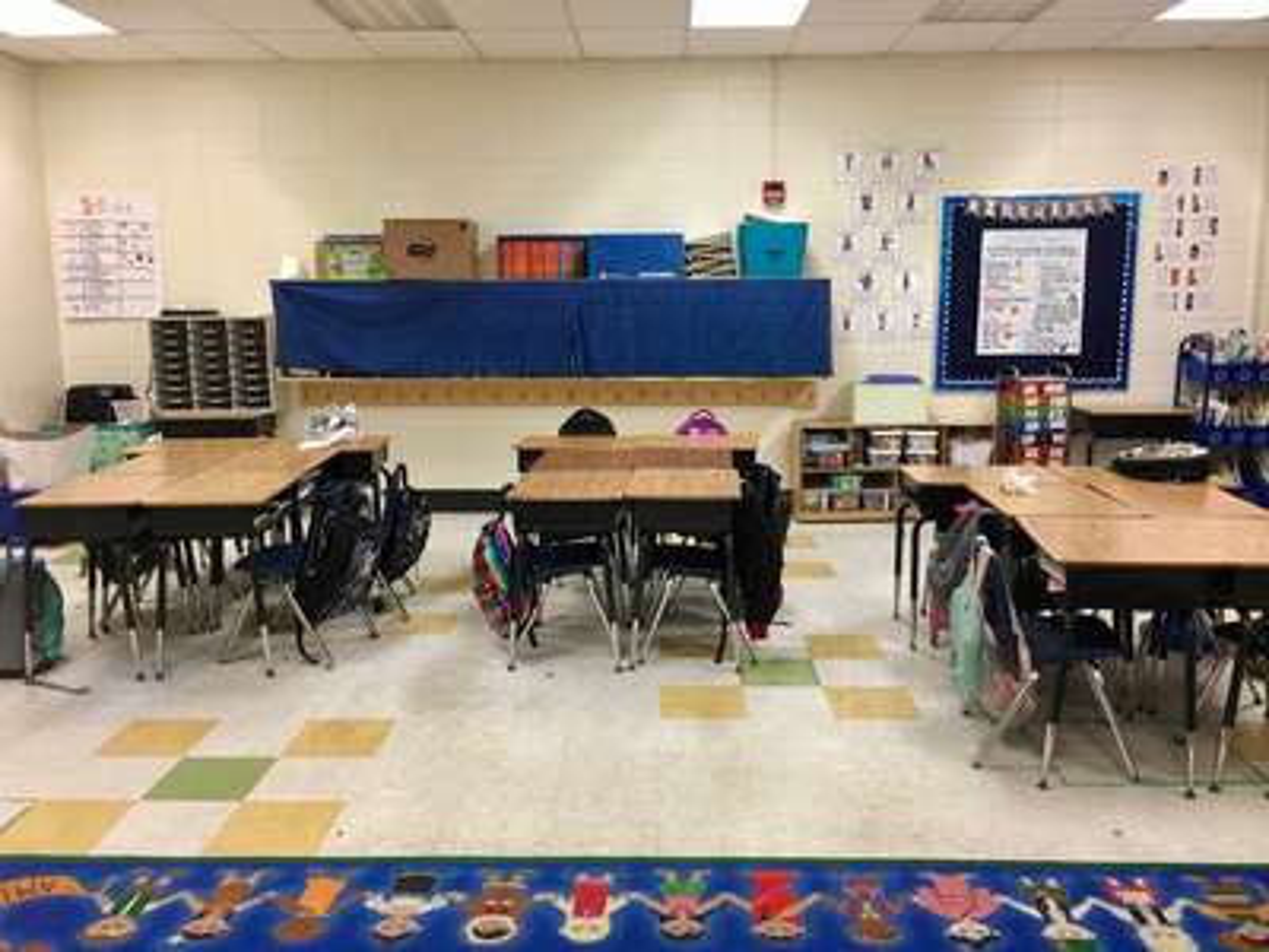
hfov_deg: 61.7
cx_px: 634
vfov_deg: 48.2
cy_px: 476
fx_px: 1063
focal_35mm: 29
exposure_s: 1/15
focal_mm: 4.15
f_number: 2.2
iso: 50
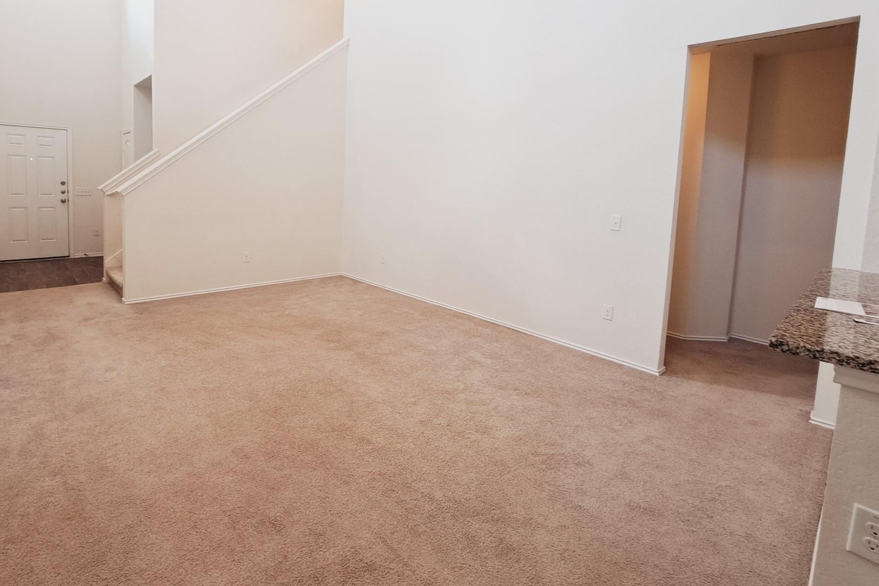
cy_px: 226
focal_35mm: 17
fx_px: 415
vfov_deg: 69.5
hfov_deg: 92.8
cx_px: 384
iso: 100
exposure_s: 1/40
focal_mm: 1.74
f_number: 2.2
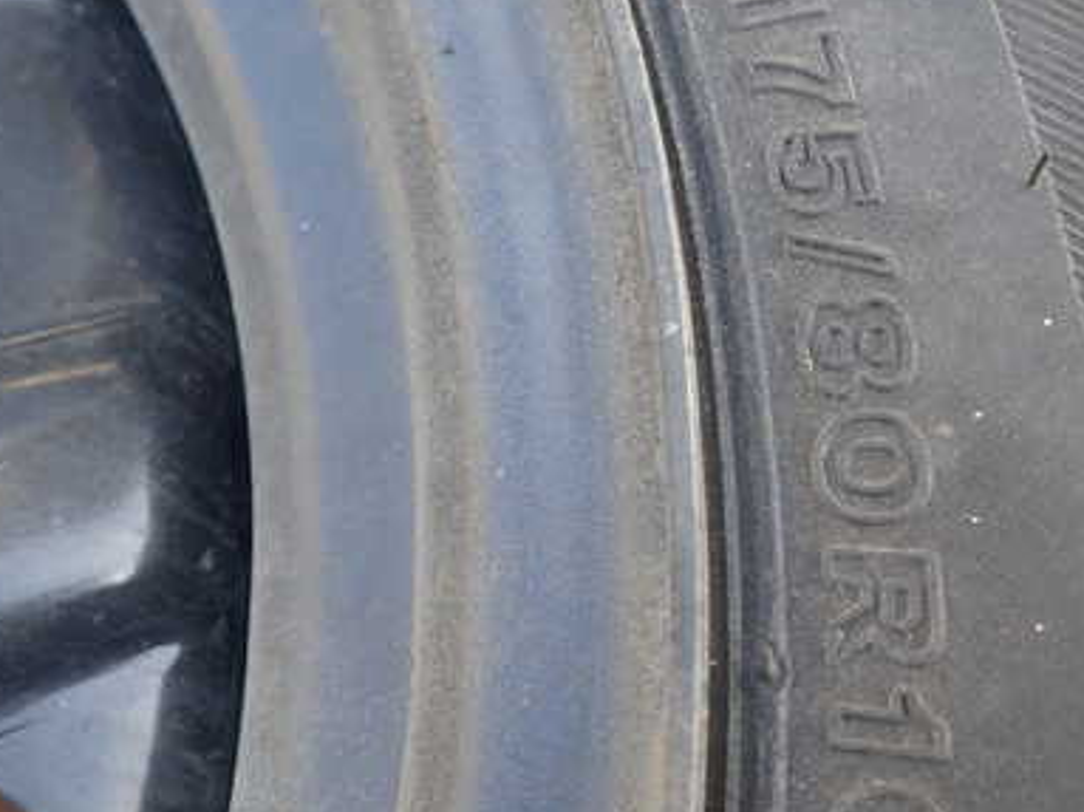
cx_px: 807
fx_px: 1471
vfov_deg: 30.8
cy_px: 373
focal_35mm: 47
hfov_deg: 39.4
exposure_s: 1/100
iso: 100
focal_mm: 5.4
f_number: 2.3
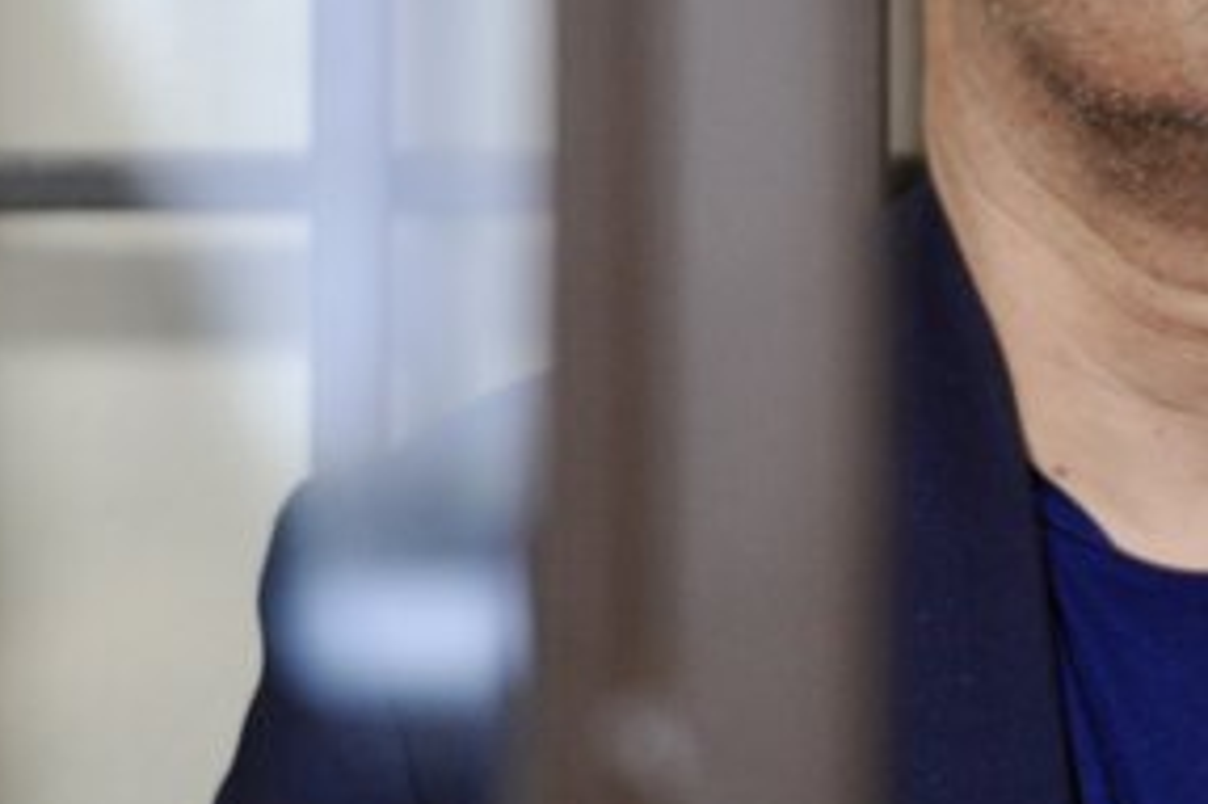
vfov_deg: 2.6
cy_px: 46
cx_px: 1301
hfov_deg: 3.9
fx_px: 17774
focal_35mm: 530
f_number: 2.8
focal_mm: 200
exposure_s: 1/100
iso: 1600
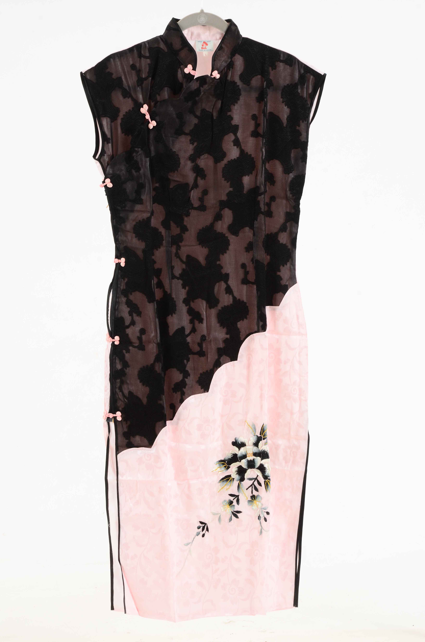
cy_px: 321
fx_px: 1868
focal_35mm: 105
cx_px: 212
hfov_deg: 13.0
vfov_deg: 19.5
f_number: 13
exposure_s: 1/80
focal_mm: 70
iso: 400
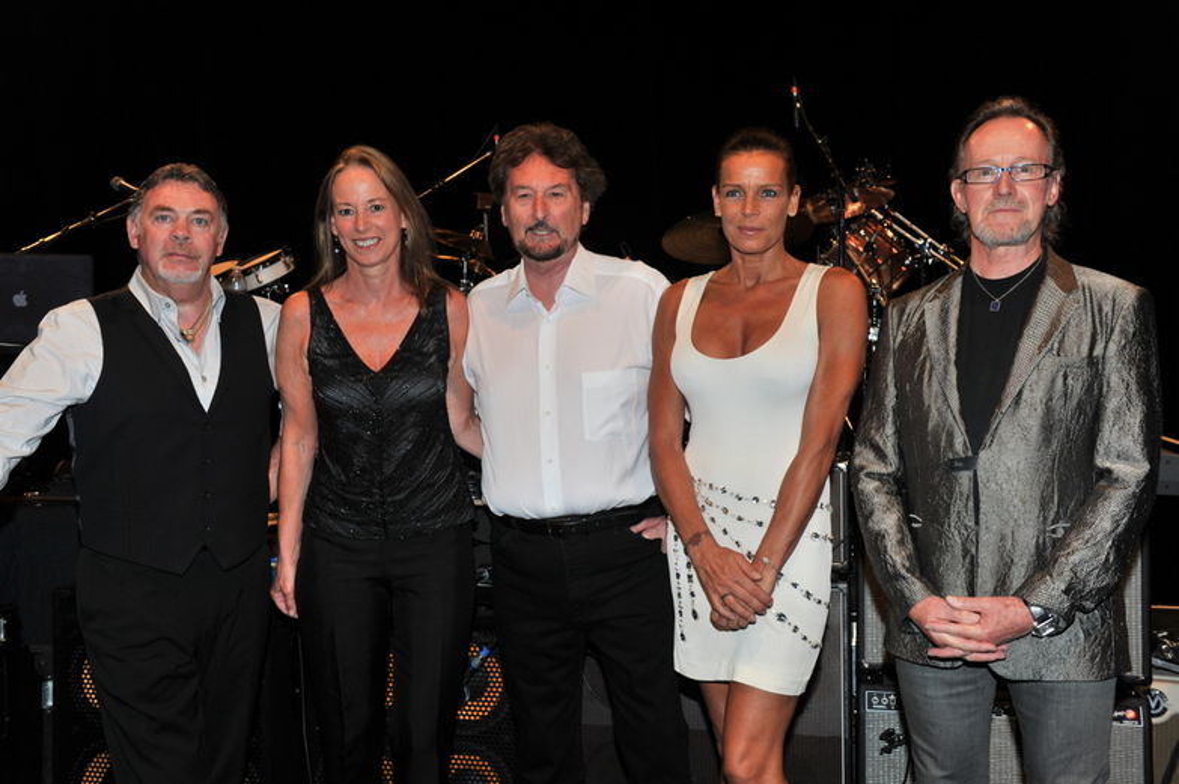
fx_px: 1440
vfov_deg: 30.5
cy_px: 392
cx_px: 590
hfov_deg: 44.5
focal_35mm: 44
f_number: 6.3
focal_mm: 44
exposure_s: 1/60
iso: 800
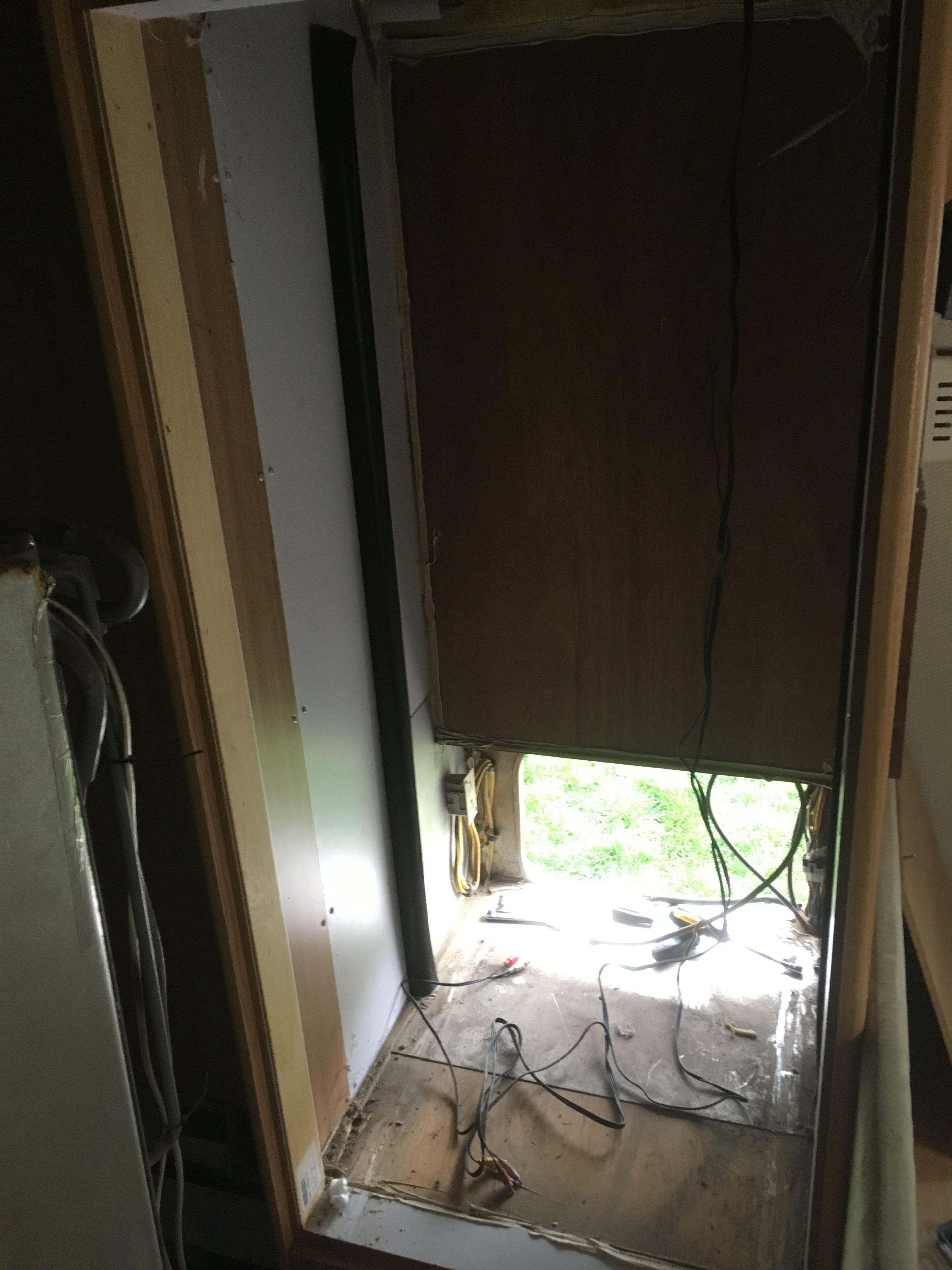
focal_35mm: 29
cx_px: 476
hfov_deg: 48.2
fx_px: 1063
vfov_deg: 61.7
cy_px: 635
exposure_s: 1/30
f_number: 2.2
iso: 125
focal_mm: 4.15
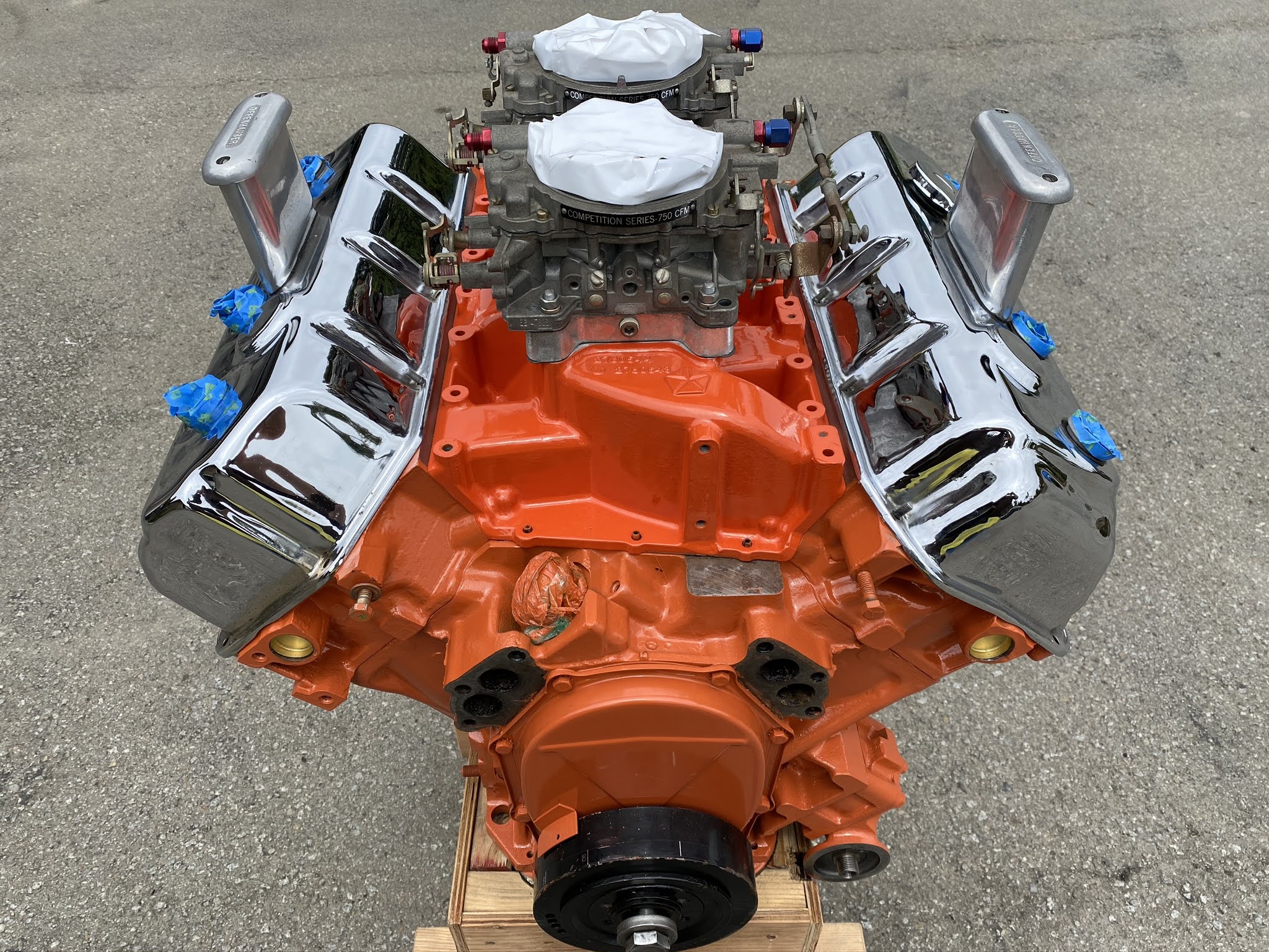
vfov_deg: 53.1
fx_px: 953
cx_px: 634
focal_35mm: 26
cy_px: 476
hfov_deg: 67.3
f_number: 1.8
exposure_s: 1/2315
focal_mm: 4.25
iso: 32
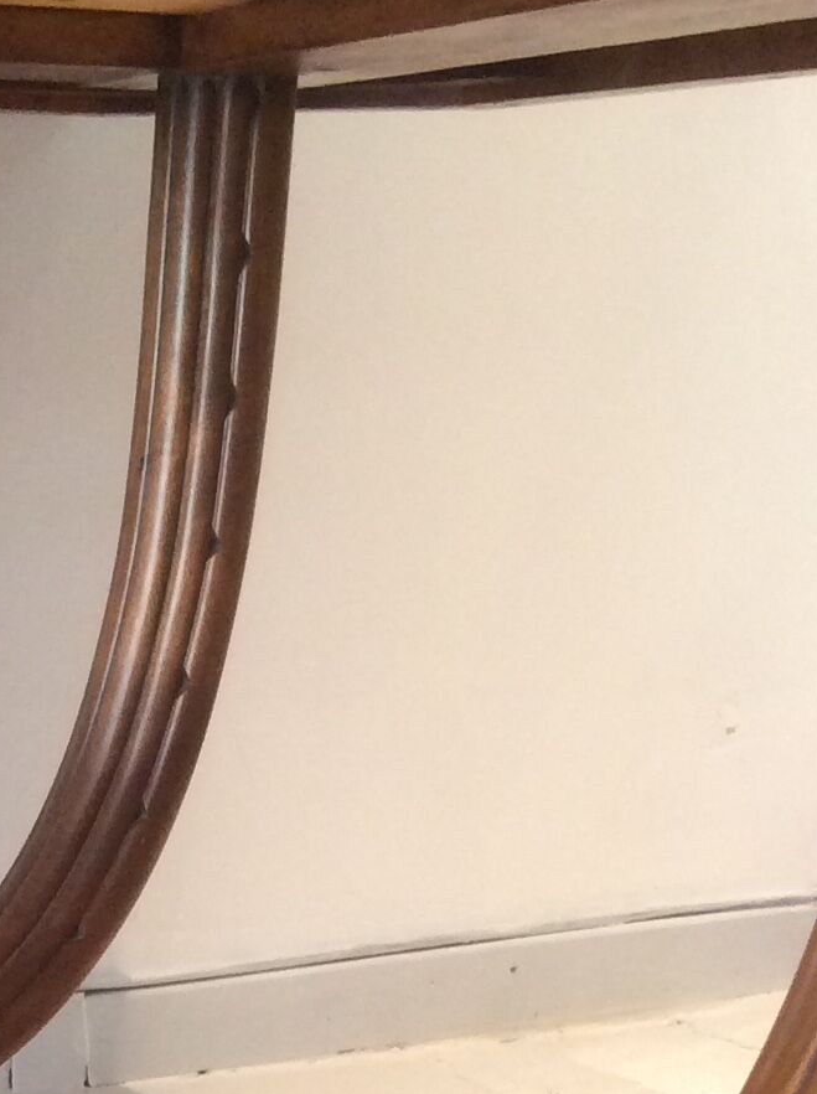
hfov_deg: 15.3
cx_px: -42
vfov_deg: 20.0
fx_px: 2965
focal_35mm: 94
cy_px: 1207
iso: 125
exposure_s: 1/25
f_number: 2.4
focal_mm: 3.3
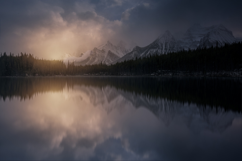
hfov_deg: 84.0
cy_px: 80
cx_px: 121
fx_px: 134
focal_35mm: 20
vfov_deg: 62.0
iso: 100
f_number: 11
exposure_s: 1/160
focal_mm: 20
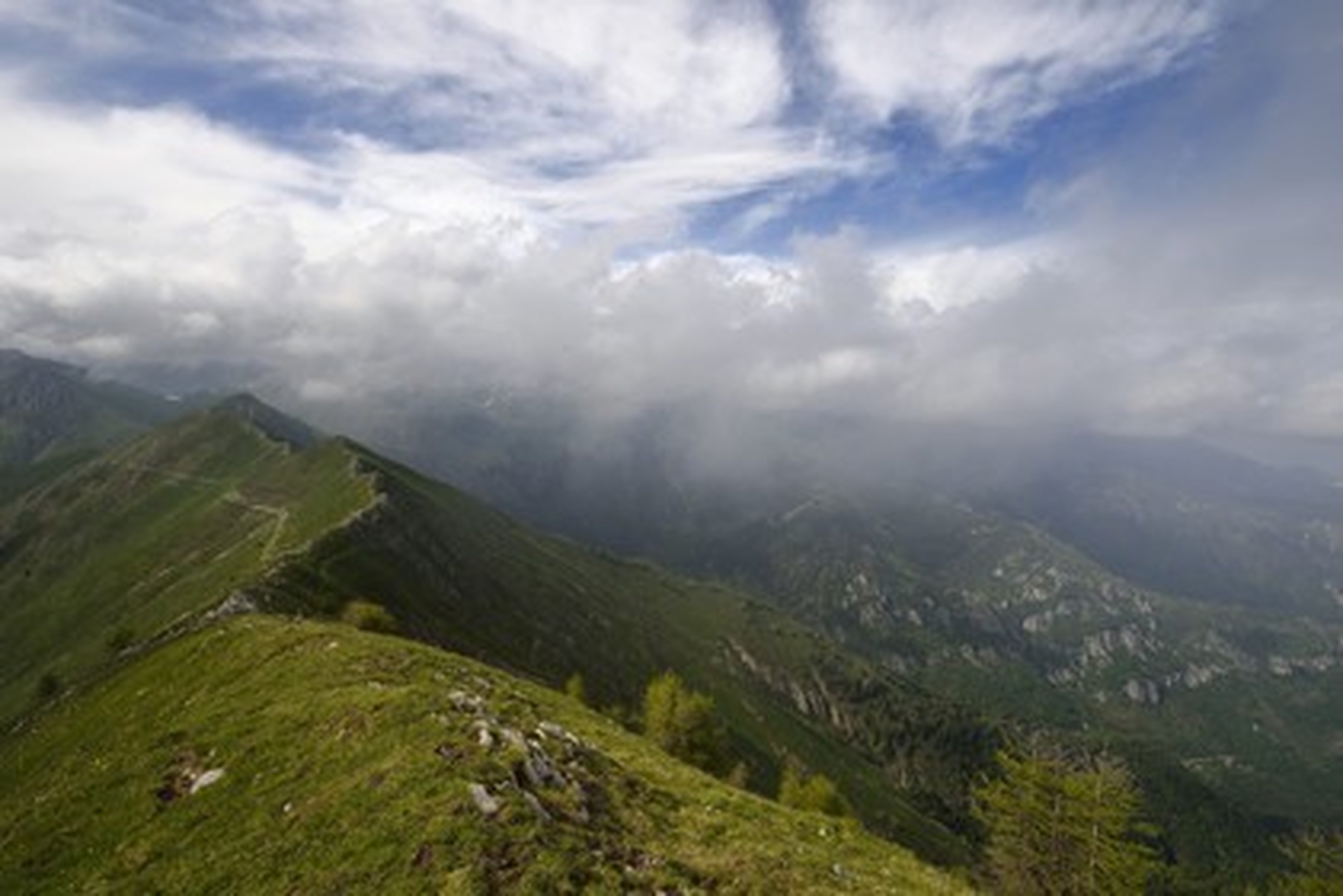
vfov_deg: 81.2
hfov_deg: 104.3
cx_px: 672
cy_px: 448
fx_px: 522
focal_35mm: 14
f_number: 16
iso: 200
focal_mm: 14
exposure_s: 1/200
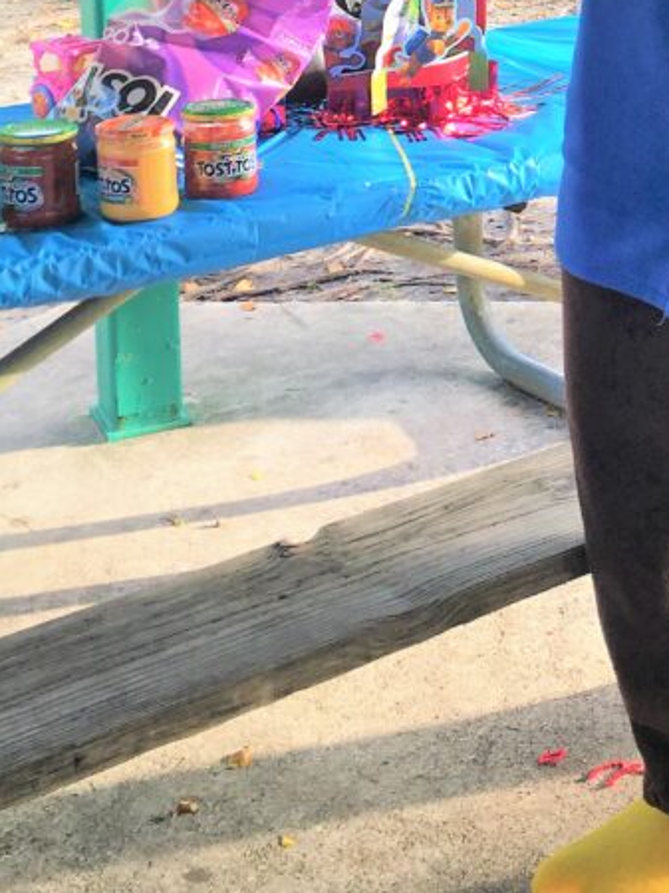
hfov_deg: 21.2
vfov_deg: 27.7
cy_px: 4
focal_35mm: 66
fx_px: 1702
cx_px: 729
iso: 25
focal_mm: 4.15
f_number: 2.2
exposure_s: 1/40
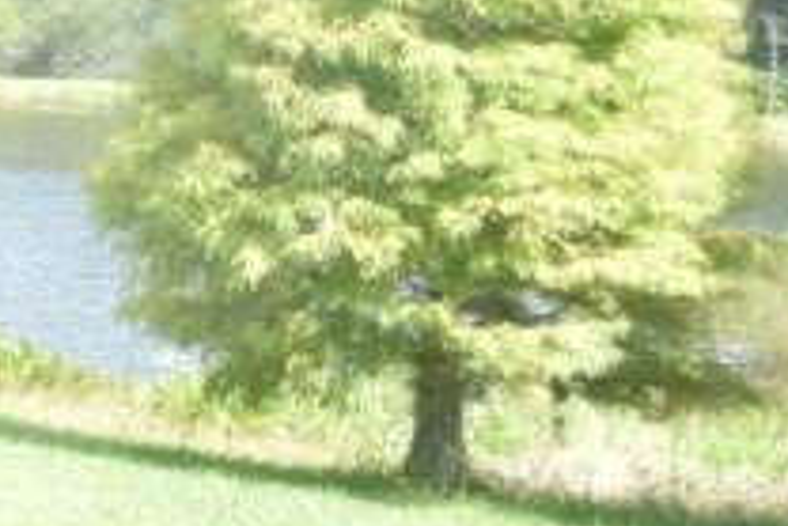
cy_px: 49
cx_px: -1133
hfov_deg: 14.6
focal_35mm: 83
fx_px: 1818
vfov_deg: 16.3
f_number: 3.5
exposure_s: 1/1000
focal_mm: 10
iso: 800
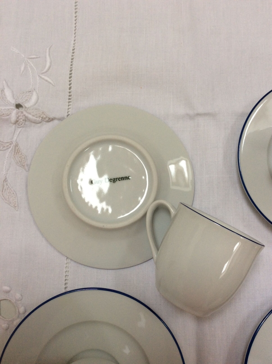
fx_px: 336
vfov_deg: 56.9
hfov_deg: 44.1
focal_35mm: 32
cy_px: 182
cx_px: 136
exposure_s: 1/50
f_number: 2.4
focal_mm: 3.3
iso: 50
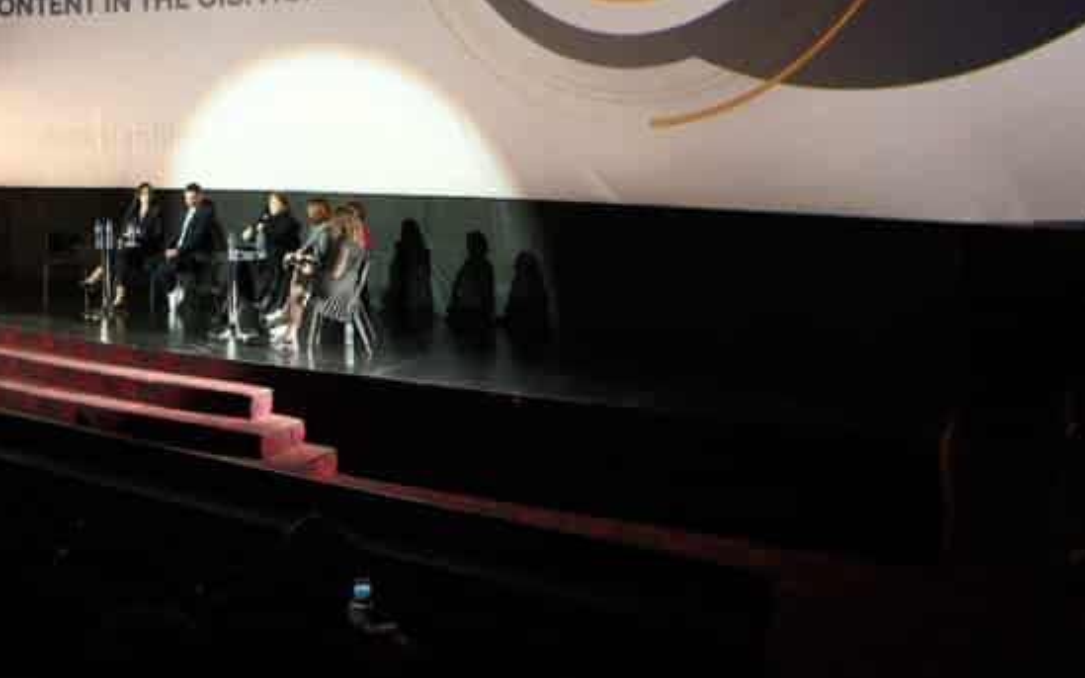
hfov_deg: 49.5
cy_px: 70
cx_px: 275
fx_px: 1124
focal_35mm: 38
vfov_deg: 32.0
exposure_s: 1/125
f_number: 1.4
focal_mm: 13
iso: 1250
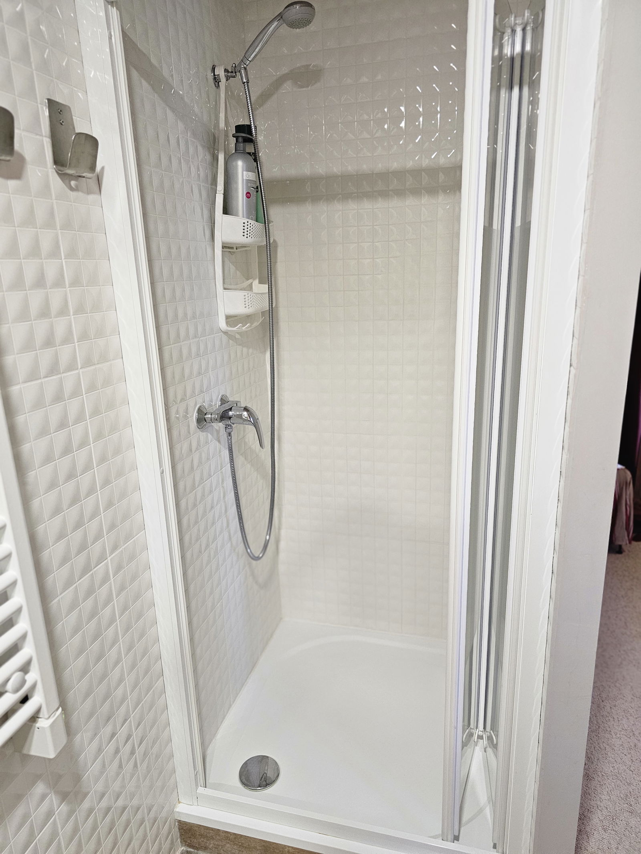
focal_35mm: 23
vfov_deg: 73.9
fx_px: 568
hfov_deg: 58.9
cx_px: 320
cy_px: 427
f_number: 1.7
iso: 640
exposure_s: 1/100
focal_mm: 6.3
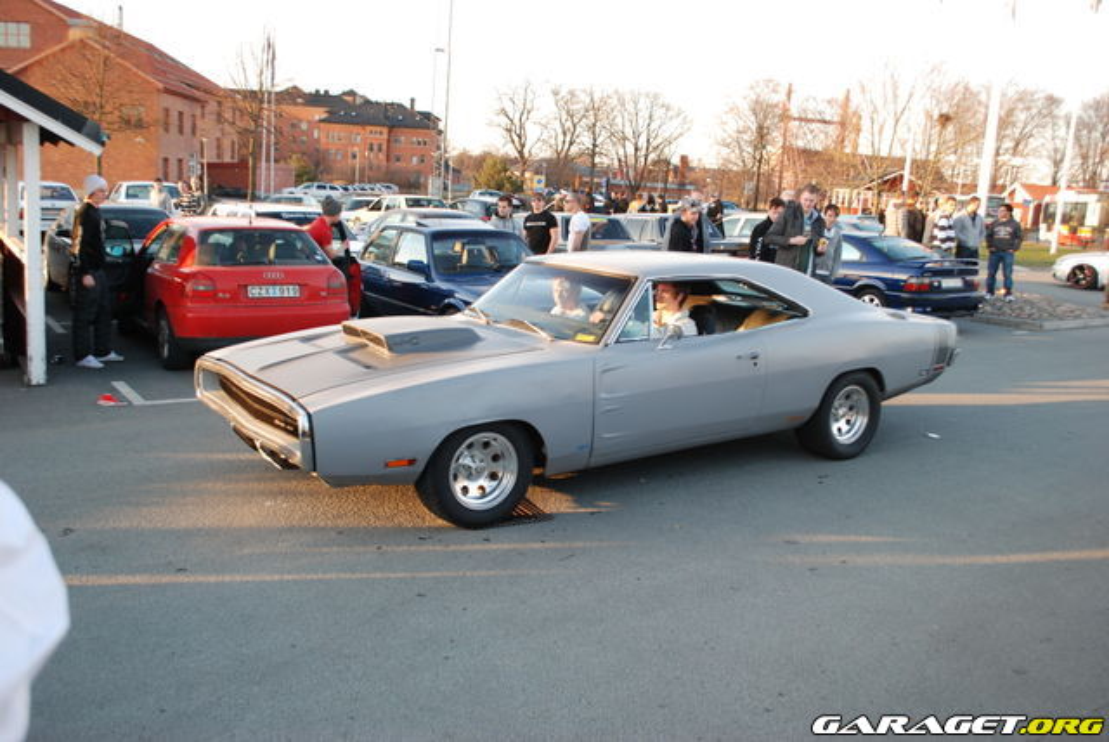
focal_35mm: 33
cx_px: 554
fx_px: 1017
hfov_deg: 57.2
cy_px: 371
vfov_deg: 40.0
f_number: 5
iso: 200
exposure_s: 1/100
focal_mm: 22
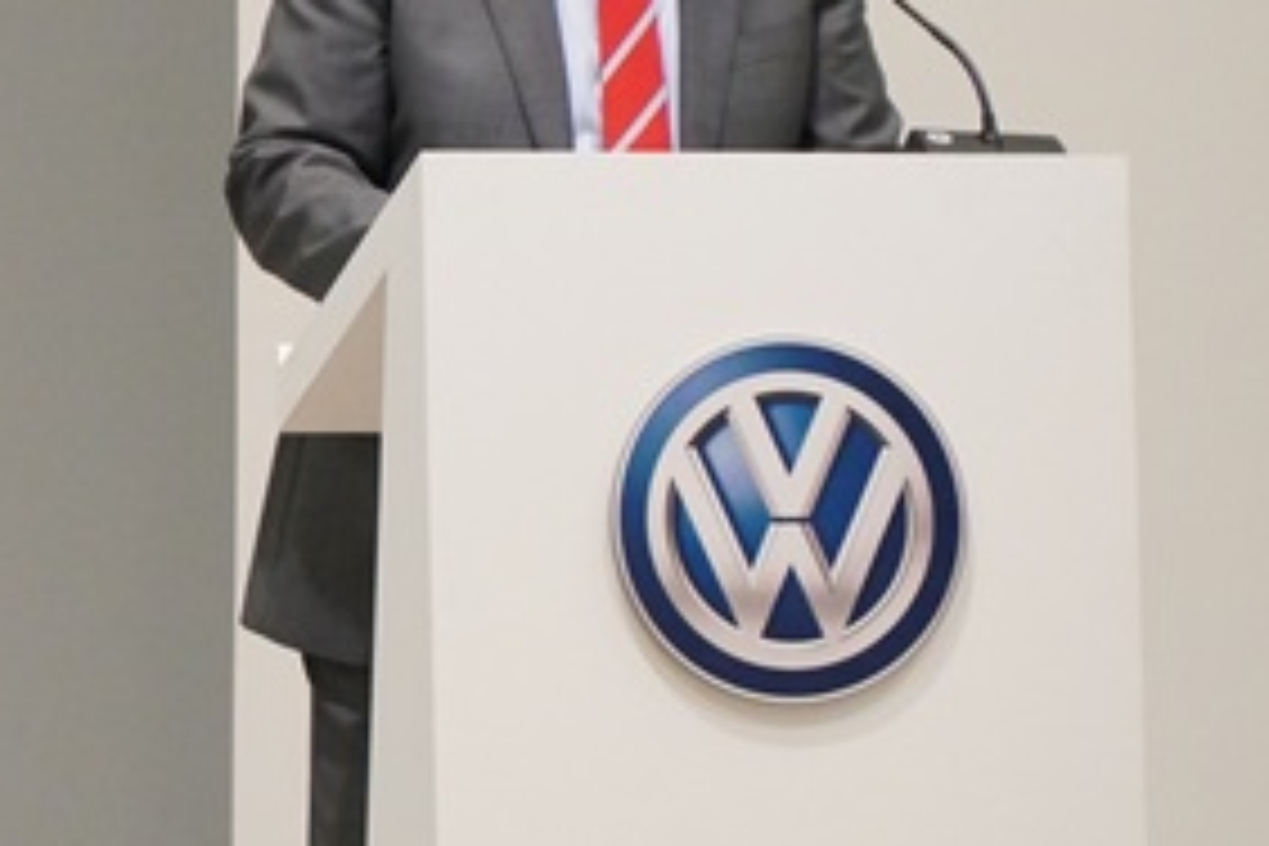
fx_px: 15735
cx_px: -410
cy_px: 338
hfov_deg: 4.6
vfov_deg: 3.1
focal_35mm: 446
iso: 2500
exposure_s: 1/320
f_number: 4
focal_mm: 105
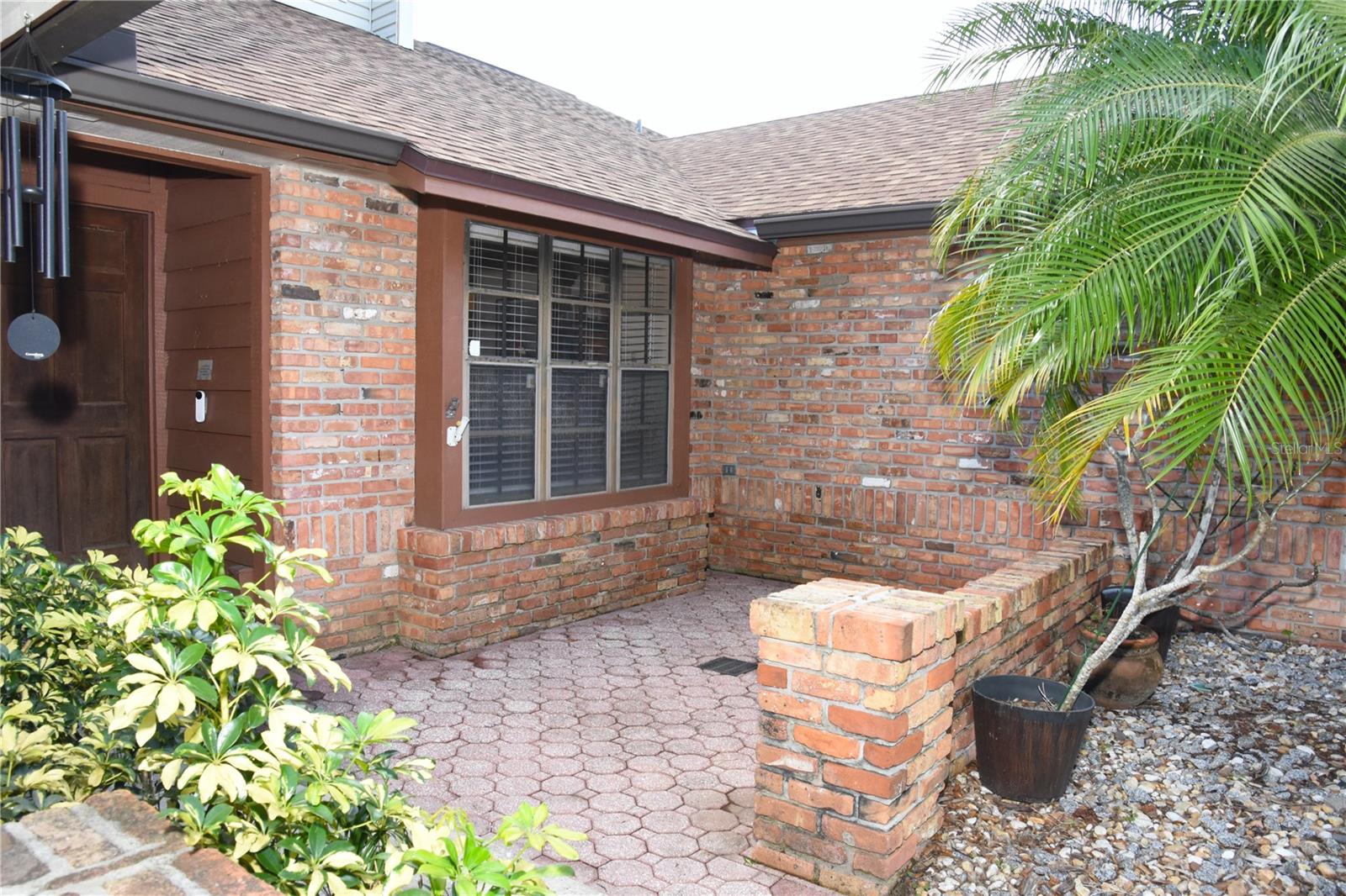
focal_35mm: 24
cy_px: 448
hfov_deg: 73.8
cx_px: 673
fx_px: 897
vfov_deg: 53.1
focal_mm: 16
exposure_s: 1/200
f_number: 7.1
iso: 800
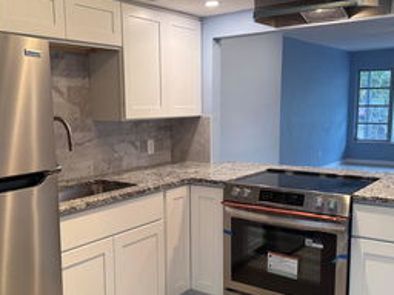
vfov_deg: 35.9
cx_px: 170
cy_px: 174
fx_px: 455
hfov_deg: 46.7
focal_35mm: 40
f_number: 1.78
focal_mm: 6.76
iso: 200
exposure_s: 1/120
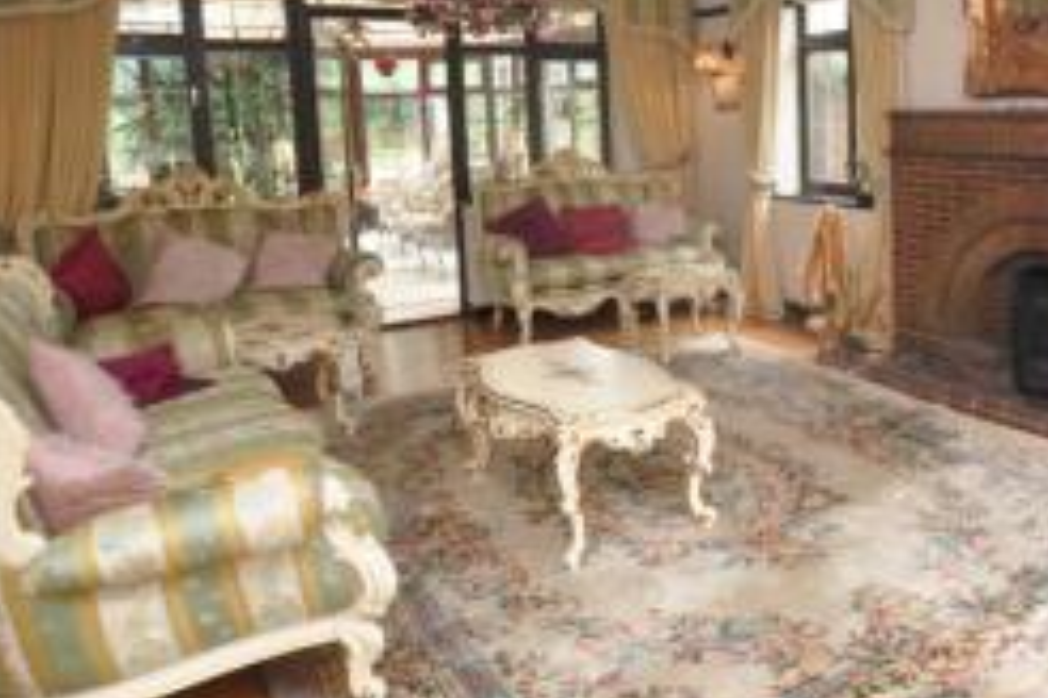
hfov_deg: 52.9
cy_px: 189
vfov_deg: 40.2
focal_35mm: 32
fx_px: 931
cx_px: 907
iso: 400
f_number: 4.5
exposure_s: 1/60
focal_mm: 11
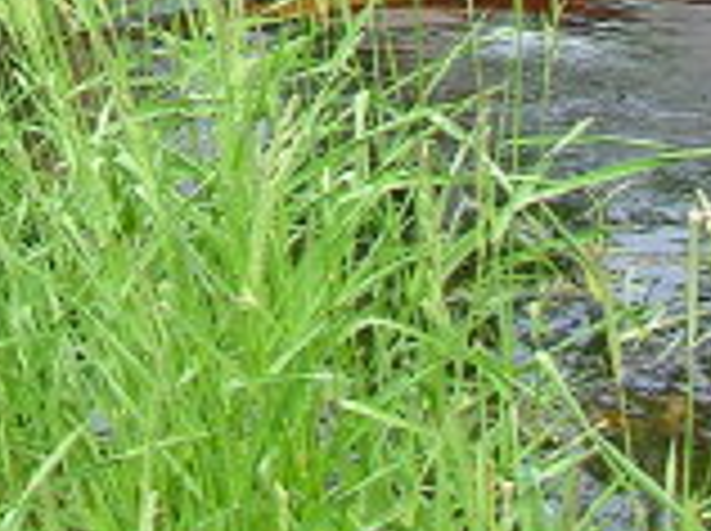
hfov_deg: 9.8
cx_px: -387
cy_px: -436
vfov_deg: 7.4
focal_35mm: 195
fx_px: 3999
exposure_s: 1/71.2
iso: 50
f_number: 3.6
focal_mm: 8.9
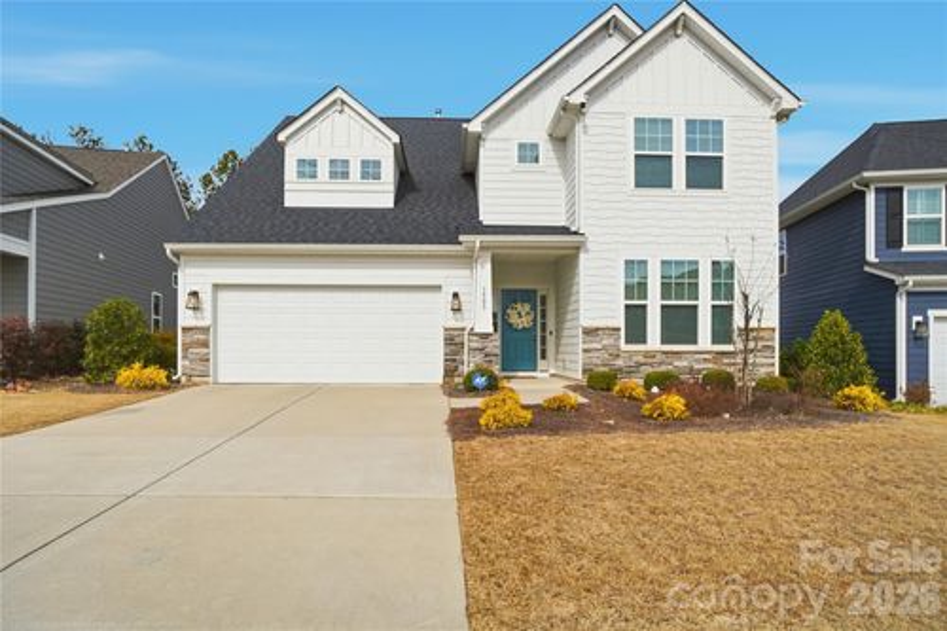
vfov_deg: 63.2
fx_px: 513
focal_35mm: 20
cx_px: 474
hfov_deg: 85.4
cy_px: 316
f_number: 4
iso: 100
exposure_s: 1/4000
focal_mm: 13
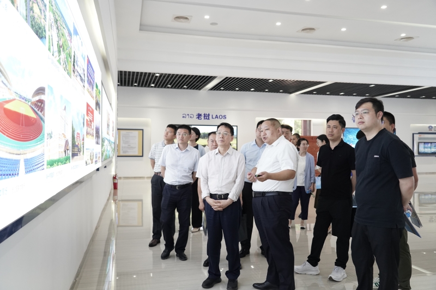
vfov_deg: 43.6
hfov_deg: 61.9
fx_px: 363
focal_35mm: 30
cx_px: 218
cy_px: 145
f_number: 4
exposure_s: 1/400
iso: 3200
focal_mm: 30
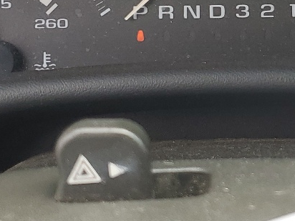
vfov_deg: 14.5
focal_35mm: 101
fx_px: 861
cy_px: 10
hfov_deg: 19.0
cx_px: 281
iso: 50
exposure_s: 1/278
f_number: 1.5
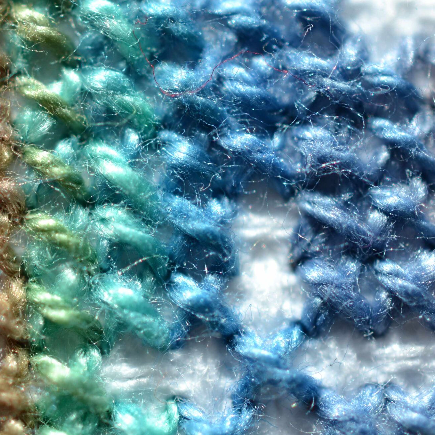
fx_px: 1422
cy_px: 241
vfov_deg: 17.4
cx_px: 78
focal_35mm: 100
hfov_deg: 17.2
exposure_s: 1/125
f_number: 5.6
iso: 110
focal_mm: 40
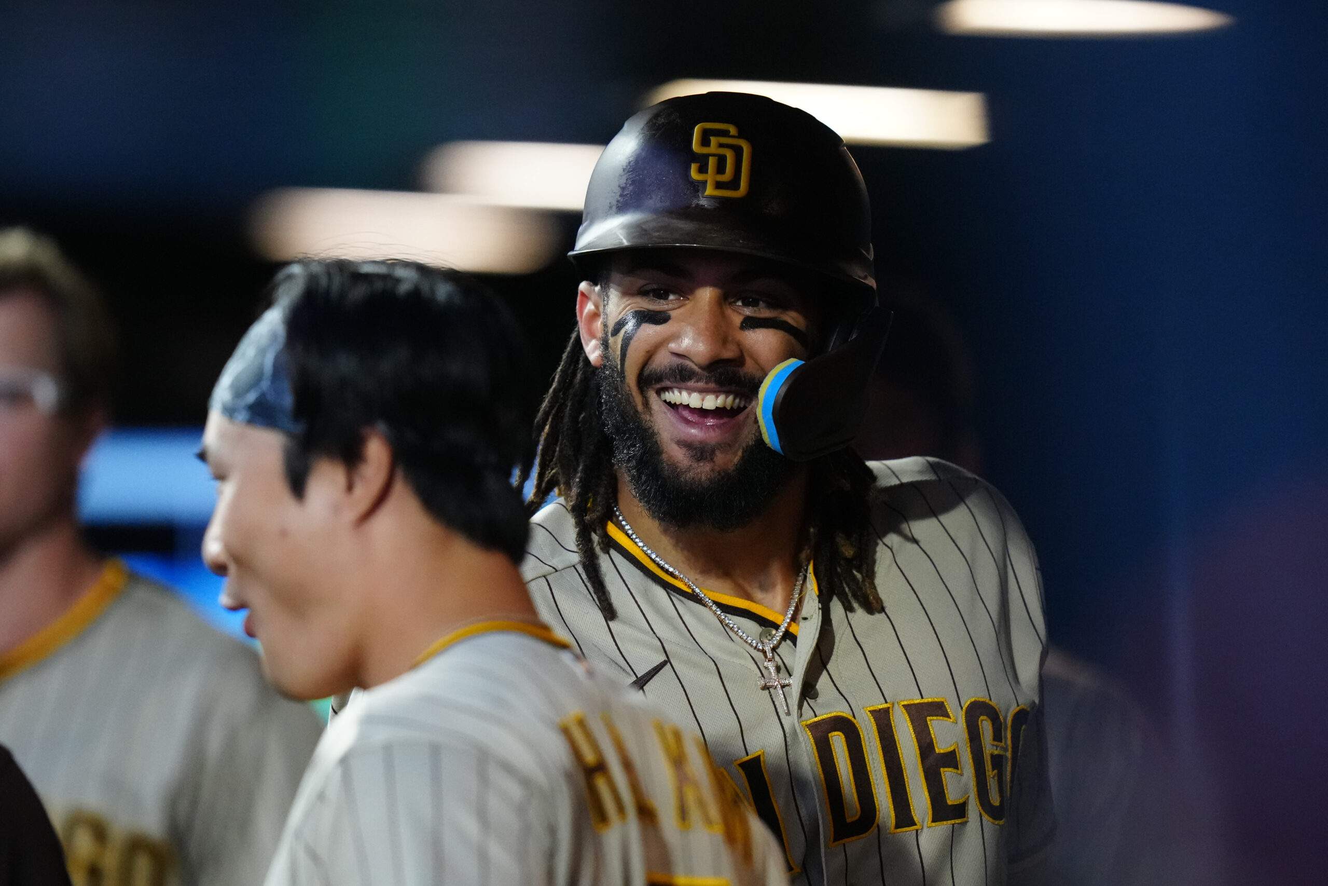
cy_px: 443
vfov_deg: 2.3
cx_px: 664
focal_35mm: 600
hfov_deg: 3.4
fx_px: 22133
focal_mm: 400
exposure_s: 1/1600
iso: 5000
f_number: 2.8
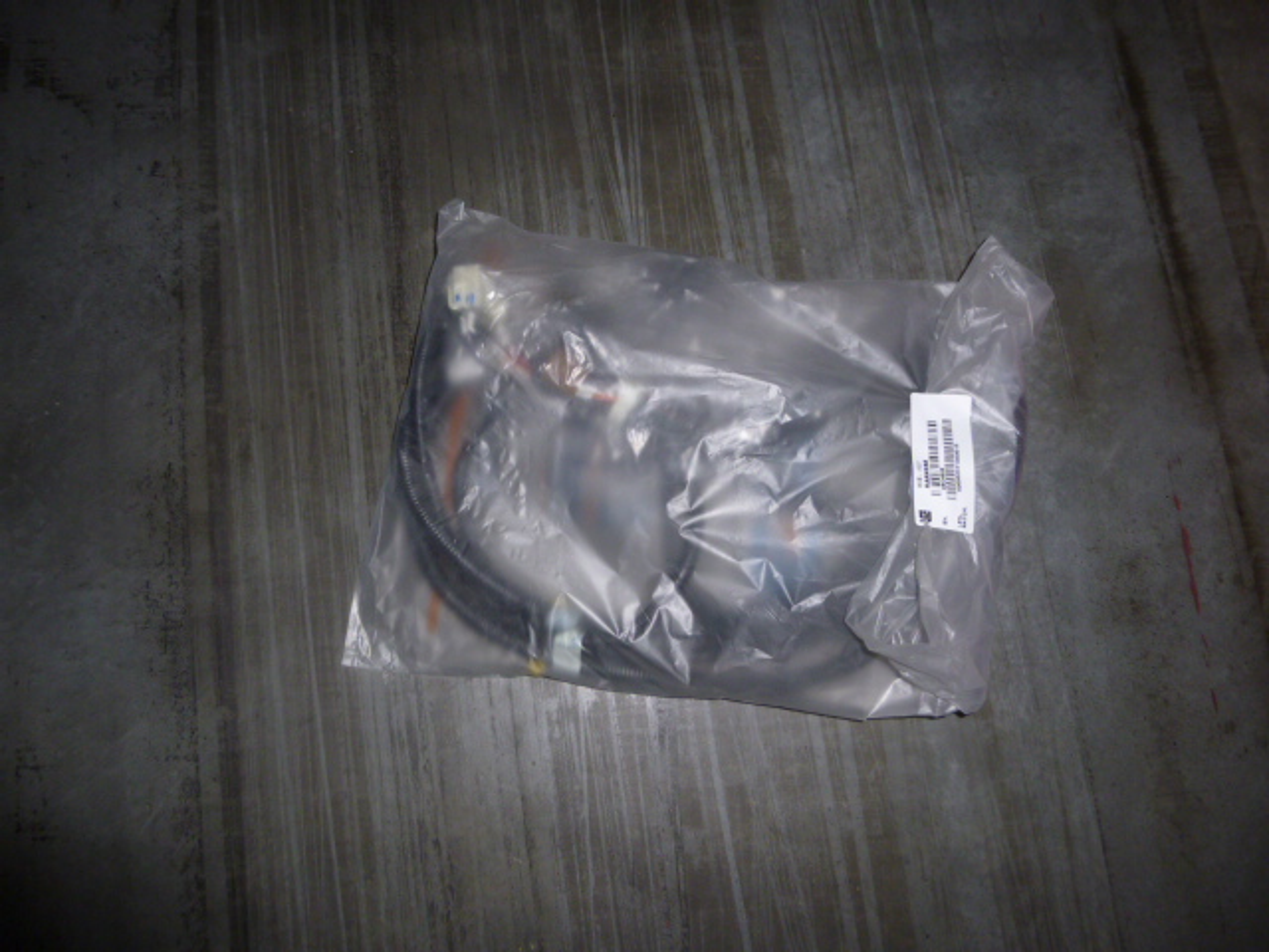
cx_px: 634
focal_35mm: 25
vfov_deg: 54.9
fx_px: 916
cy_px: 476
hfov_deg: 69.4
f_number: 3.1
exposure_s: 1/60
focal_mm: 4.5
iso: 100
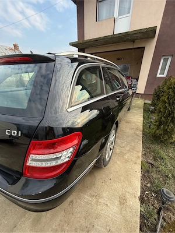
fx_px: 94
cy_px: 116
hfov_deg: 85.7
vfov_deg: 102.1
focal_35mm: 14
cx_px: 88
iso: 64
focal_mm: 2.22
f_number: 2.2
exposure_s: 1/342
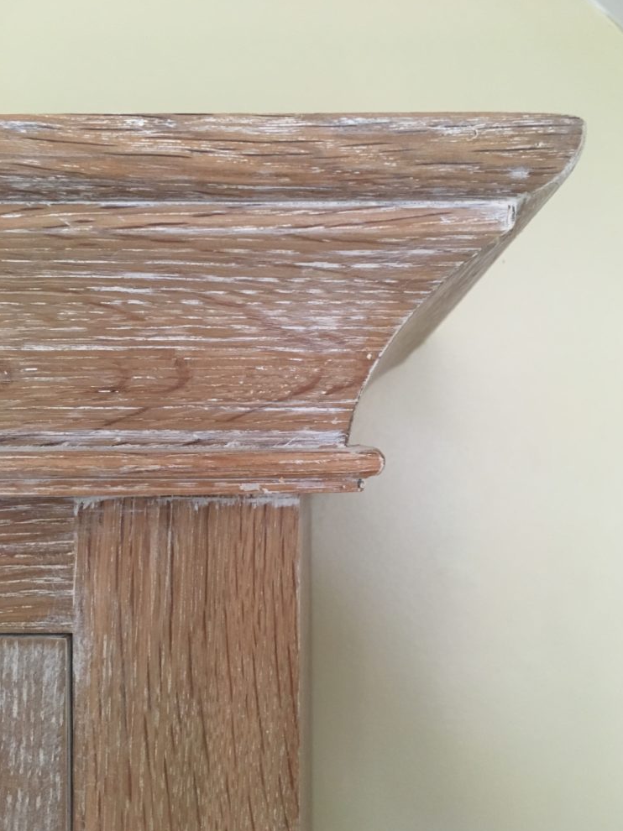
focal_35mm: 30
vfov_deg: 60.0
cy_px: 426
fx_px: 720
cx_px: 319
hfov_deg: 46.8
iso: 200
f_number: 2.2
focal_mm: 4.15
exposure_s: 1/17
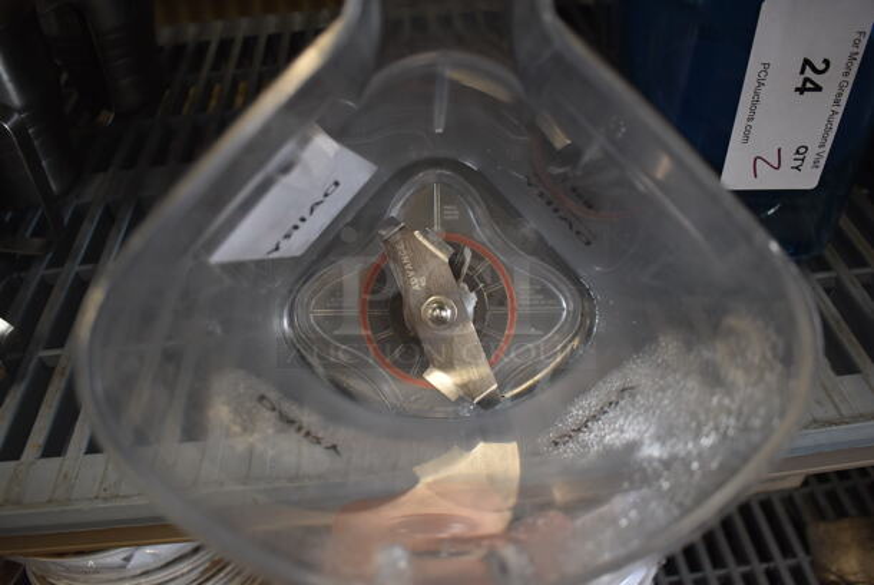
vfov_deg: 43.7
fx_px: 729
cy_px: 292
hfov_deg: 61.9
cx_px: 437
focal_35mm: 30
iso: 1000
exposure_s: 1/125
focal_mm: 20
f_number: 3.5
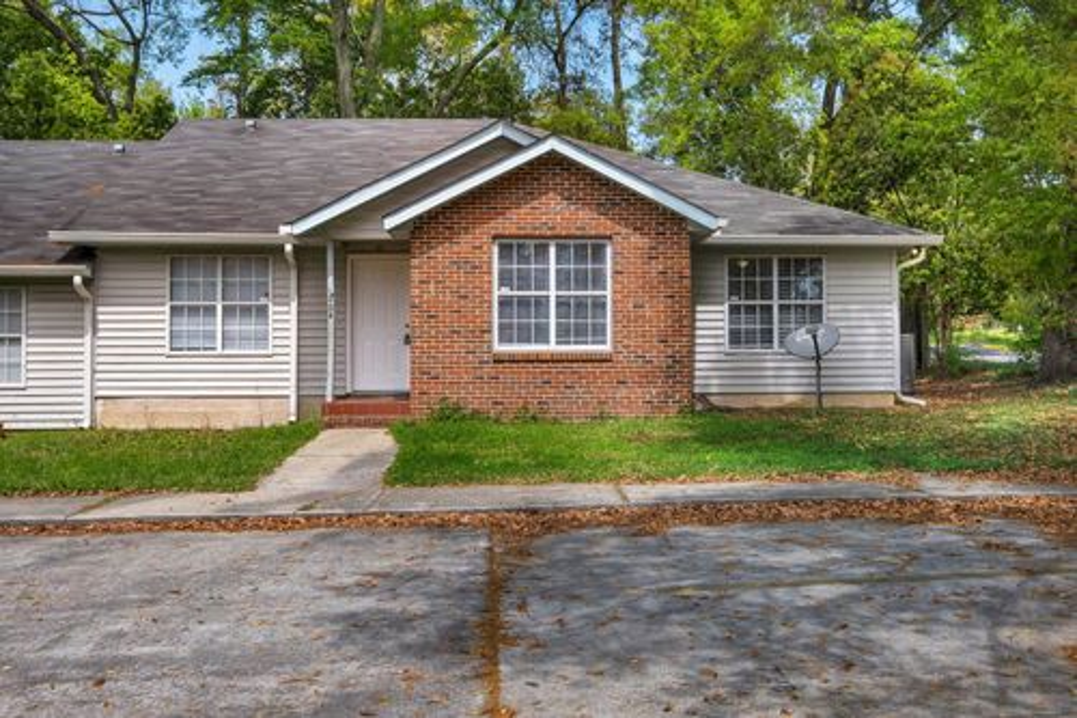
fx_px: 1077
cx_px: 538
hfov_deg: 53.1
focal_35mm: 36
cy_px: 359
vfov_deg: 36.8
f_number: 8
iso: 250
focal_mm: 24
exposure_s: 1/1400
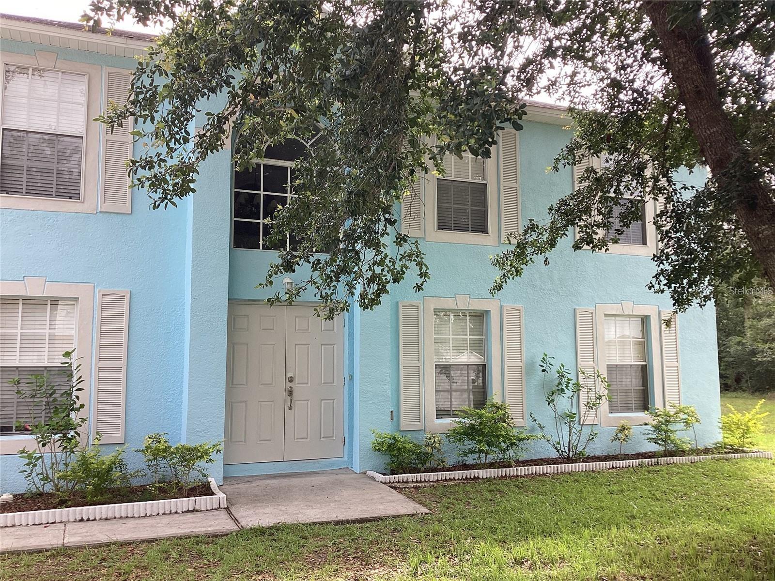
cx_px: 388
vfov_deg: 45.4
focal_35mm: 31
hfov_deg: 58.4
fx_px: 694
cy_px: 290
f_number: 2.4
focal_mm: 3.3
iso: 25
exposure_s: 1/262
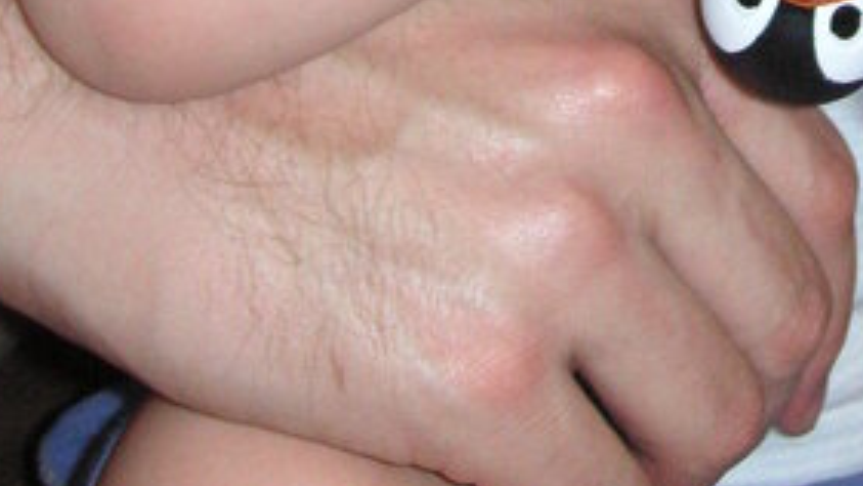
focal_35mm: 127
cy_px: -403
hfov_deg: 16.6
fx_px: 2906
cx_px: 851
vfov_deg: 9.1
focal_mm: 6.9
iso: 160
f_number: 3
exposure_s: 1/45
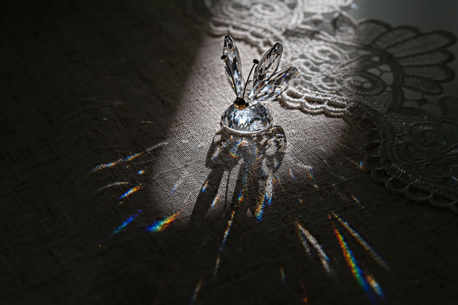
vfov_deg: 13.0
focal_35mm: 105
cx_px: 229
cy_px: 152
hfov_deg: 19.5
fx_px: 1335
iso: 500
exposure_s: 1/1000
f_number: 11
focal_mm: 105
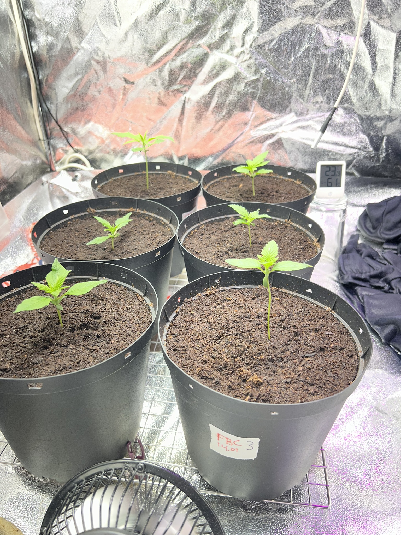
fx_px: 402
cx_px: 200
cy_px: 268
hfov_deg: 53.1
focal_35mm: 26
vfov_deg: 67.3
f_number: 1.5
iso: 50
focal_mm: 5.7
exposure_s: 1/434
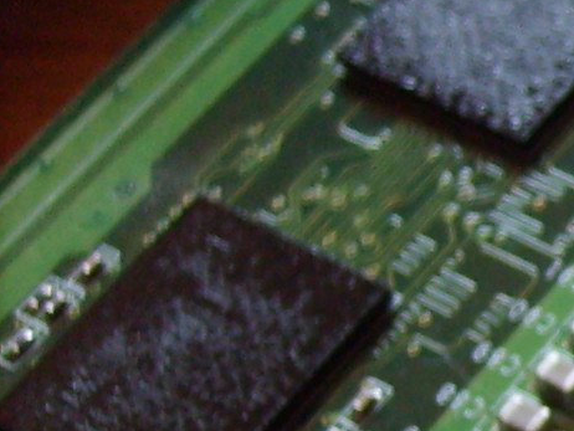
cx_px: 1270
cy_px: 553
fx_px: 2572
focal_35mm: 155
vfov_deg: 9.4
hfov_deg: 11.1
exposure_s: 1/30
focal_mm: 5.8
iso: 120
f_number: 2.8
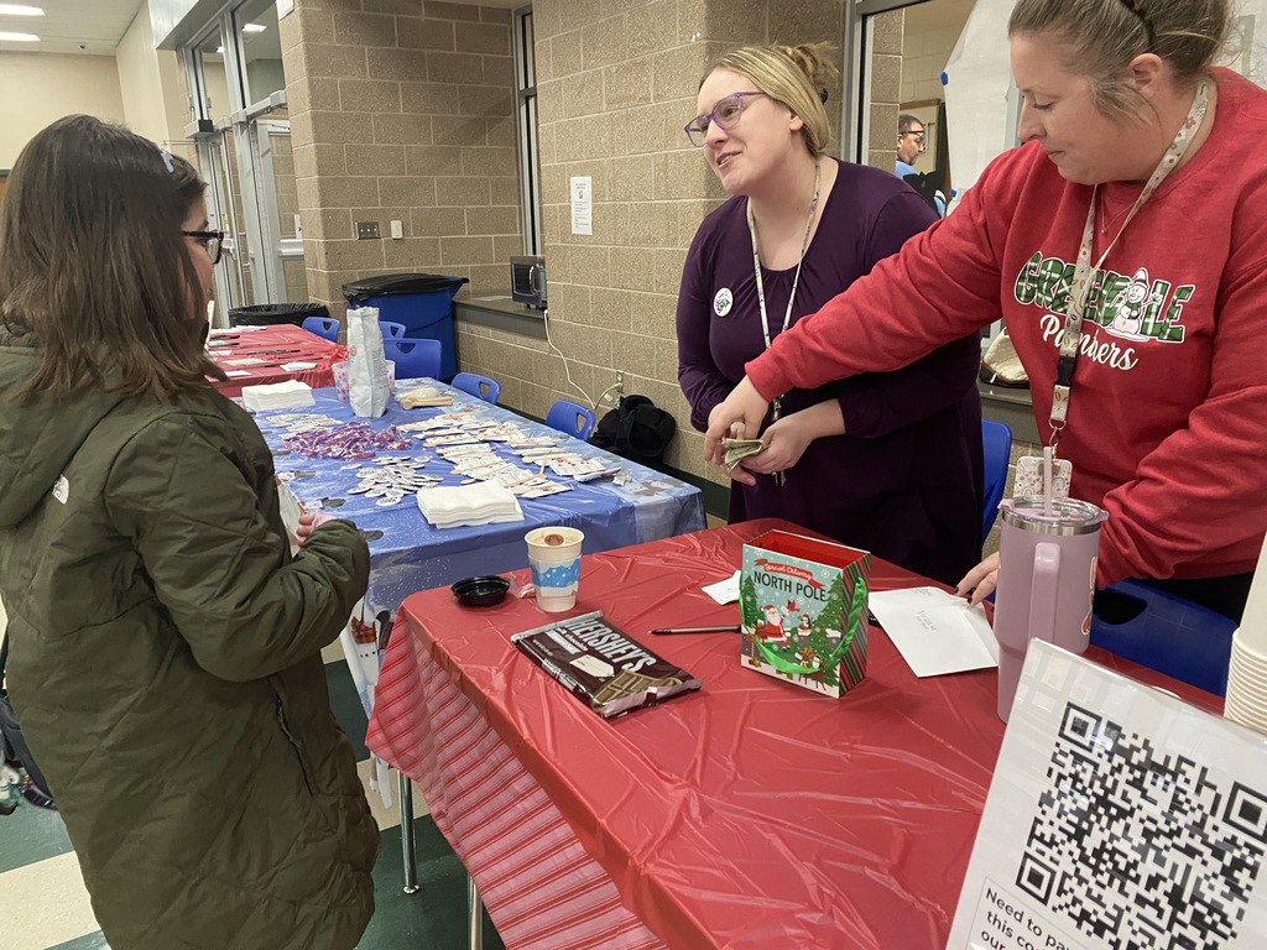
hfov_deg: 67.3
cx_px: 634
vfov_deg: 53.1
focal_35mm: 26
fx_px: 952
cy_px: 475
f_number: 1.8
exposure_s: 1/60
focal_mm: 4.25
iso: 320
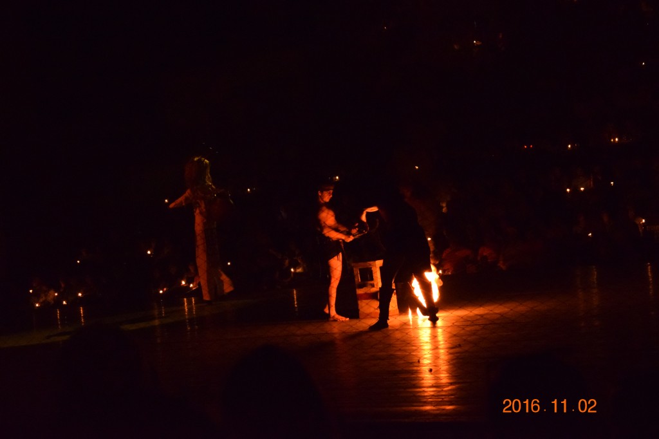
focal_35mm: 82
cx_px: 330
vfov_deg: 16.5
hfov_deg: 24.6
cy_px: 220
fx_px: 1510
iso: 6400
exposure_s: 1/60
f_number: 5.6
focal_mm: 55
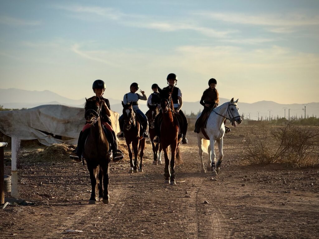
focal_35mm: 120
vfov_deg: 12.3
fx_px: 1106
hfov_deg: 16.4
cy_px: 120
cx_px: 160
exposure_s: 1/2525
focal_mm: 15.66
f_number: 2.8
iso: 50
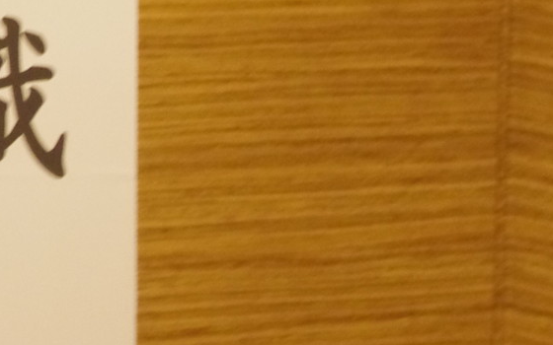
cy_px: -326
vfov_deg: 3.9
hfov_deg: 6.0
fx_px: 5079
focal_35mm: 337
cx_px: -661
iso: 2000
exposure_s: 1/20
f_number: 5.6
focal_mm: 47.5
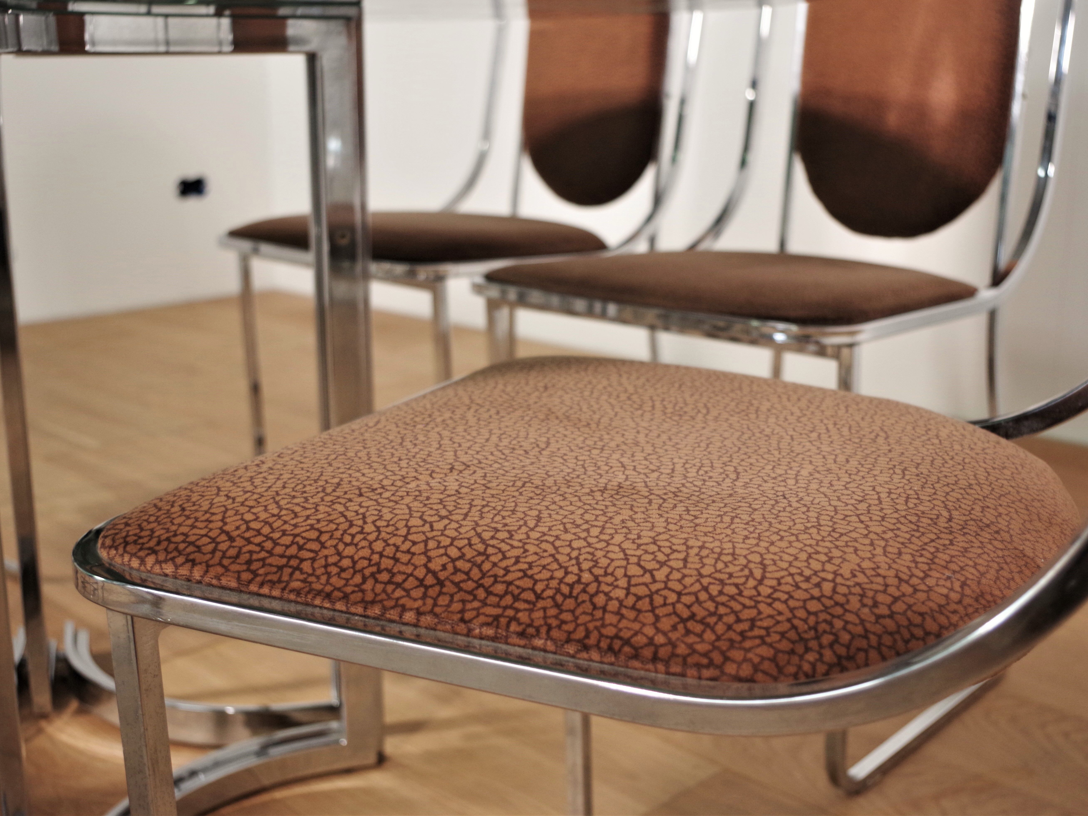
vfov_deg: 33.6
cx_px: 577
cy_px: 401
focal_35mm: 43
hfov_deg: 43.8
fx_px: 1352
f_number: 4
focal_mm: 26.25
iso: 800
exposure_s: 1/60
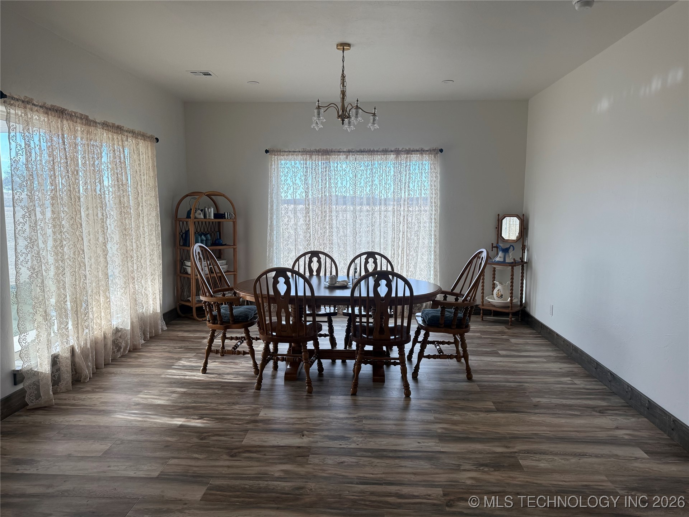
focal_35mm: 24
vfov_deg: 56.8
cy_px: 258
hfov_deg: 71.6
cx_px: 344
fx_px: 478
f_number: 1.78
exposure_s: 1/374
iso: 100
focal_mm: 6.76
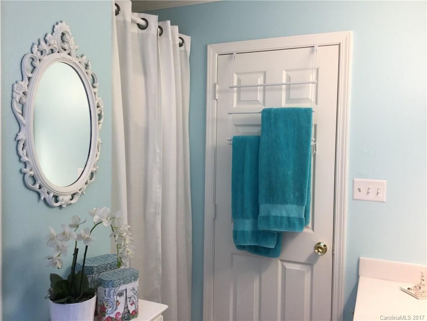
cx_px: 214
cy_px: 160
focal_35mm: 31
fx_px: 382
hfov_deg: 58.4
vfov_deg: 45.4
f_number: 2.4
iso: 50
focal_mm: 3.3
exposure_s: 1/30
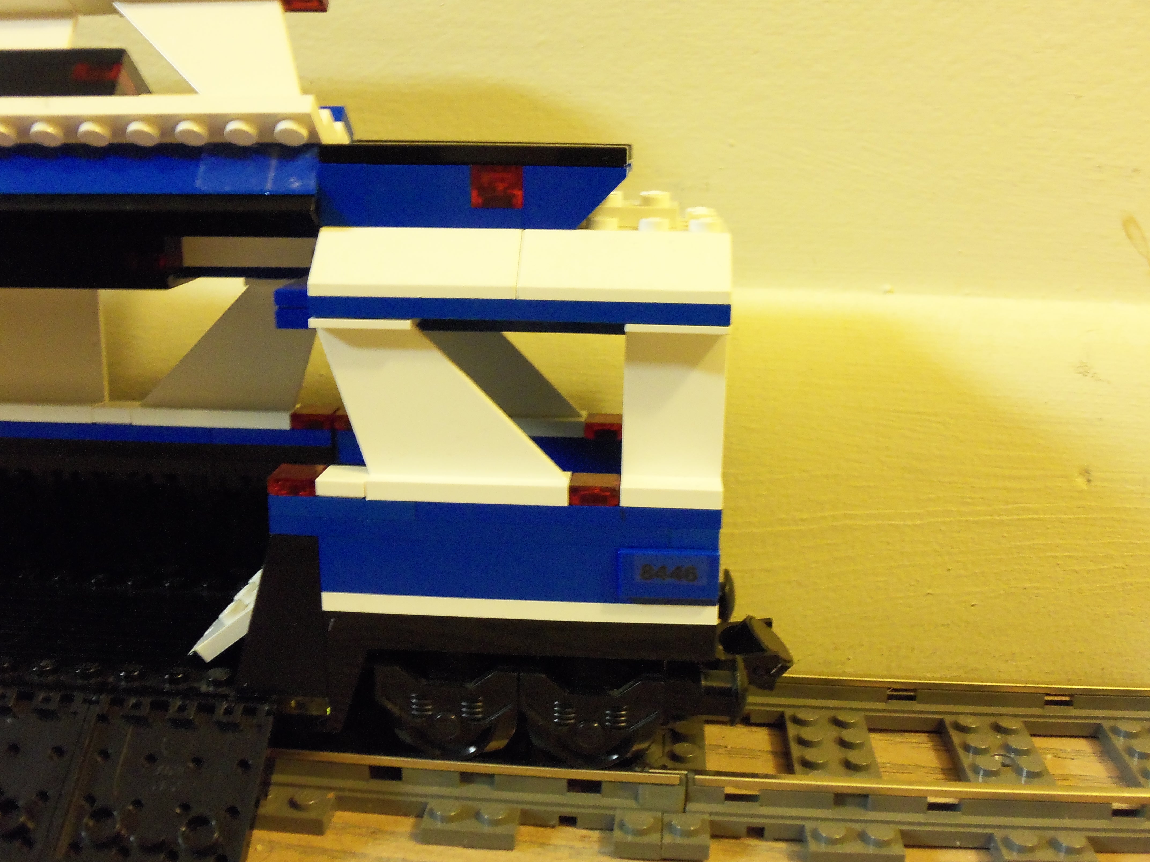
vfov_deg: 38.7
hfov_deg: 50.1
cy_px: 431
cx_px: 575
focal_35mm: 37
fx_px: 1229
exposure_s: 1/3.2
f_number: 3.6
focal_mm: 6.7
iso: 400
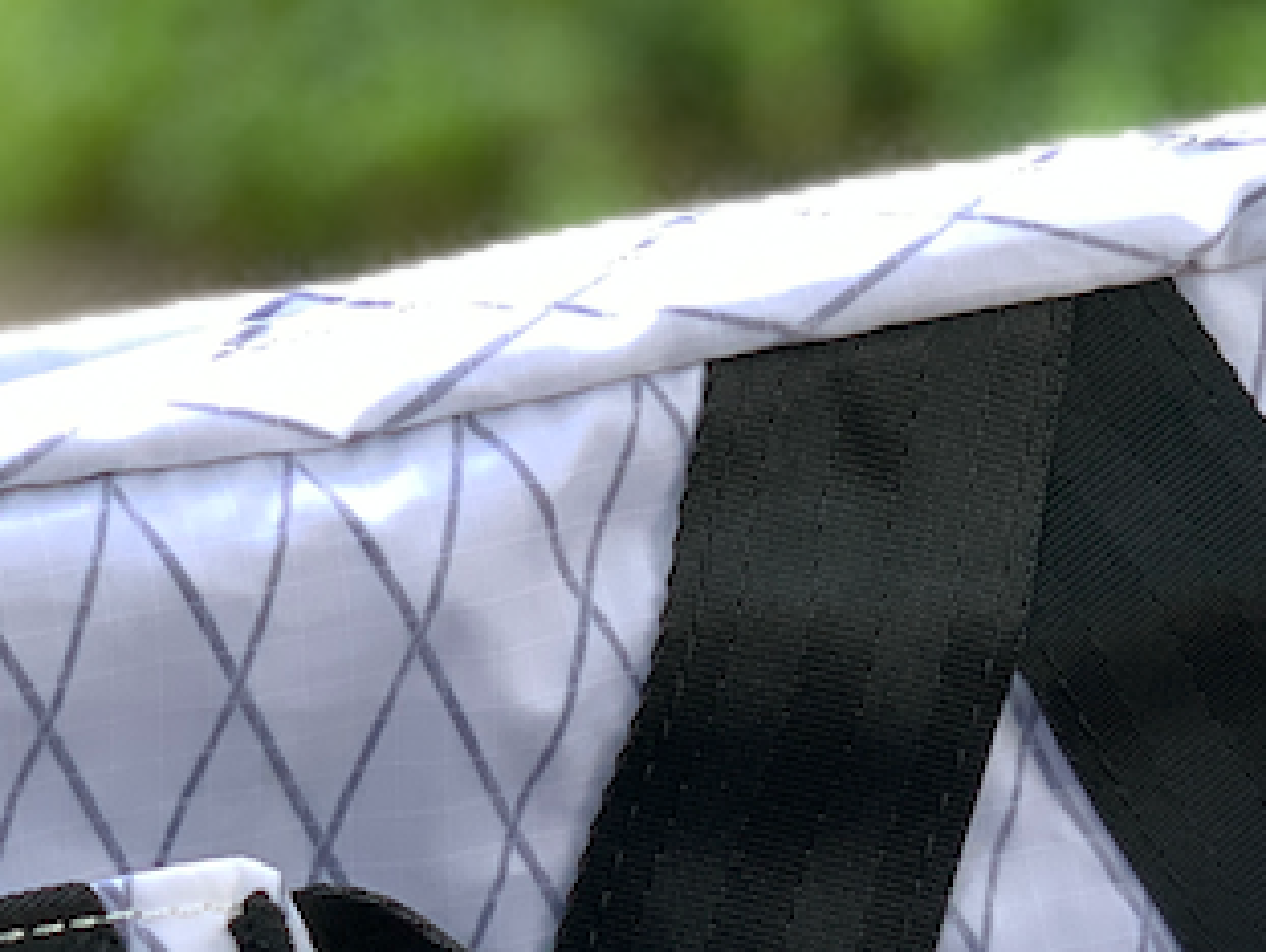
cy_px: 1465
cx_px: 953
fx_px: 6261
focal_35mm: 171
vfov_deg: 8.5
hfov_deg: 11.5
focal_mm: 6
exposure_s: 1/122
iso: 64
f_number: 2.4
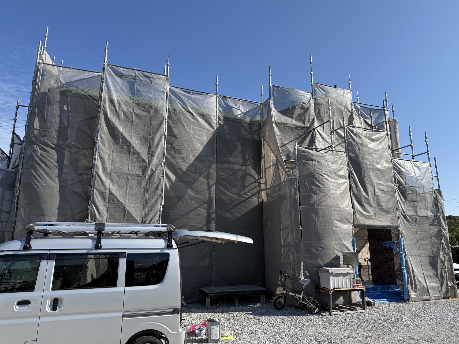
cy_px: 172
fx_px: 318
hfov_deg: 71.6
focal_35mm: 24
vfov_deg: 56.8
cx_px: 230
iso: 80
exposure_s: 1/3953
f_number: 1.78
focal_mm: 6.76
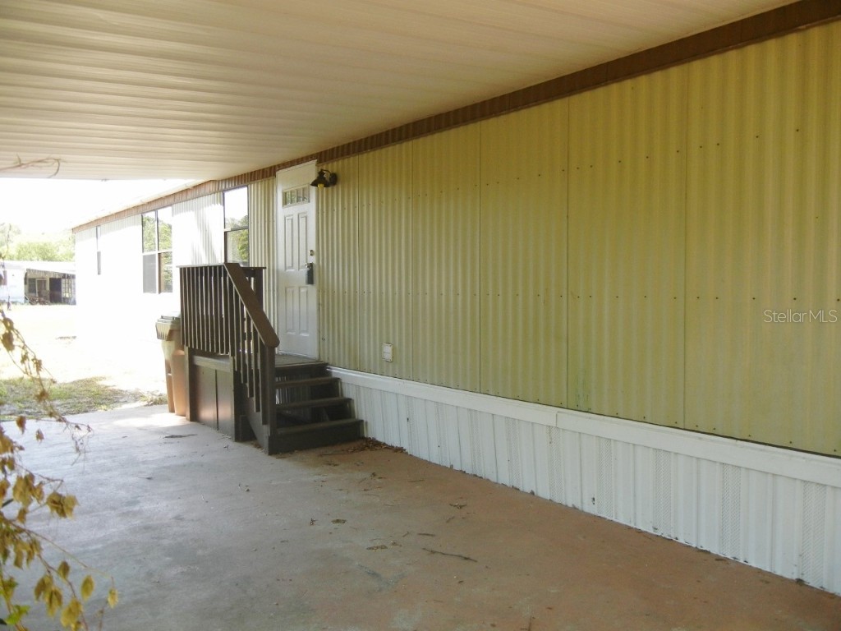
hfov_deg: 60.0
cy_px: 316
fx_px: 729
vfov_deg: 46.8
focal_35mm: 30
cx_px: 420
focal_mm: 5.4
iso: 160
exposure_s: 1/181
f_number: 3.5
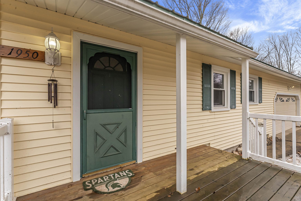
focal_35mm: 17
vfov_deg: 70.8
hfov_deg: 93.6
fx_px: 141
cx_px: 150
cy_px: 100
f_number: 16
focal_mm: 16.9
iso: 800
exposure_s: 1/125
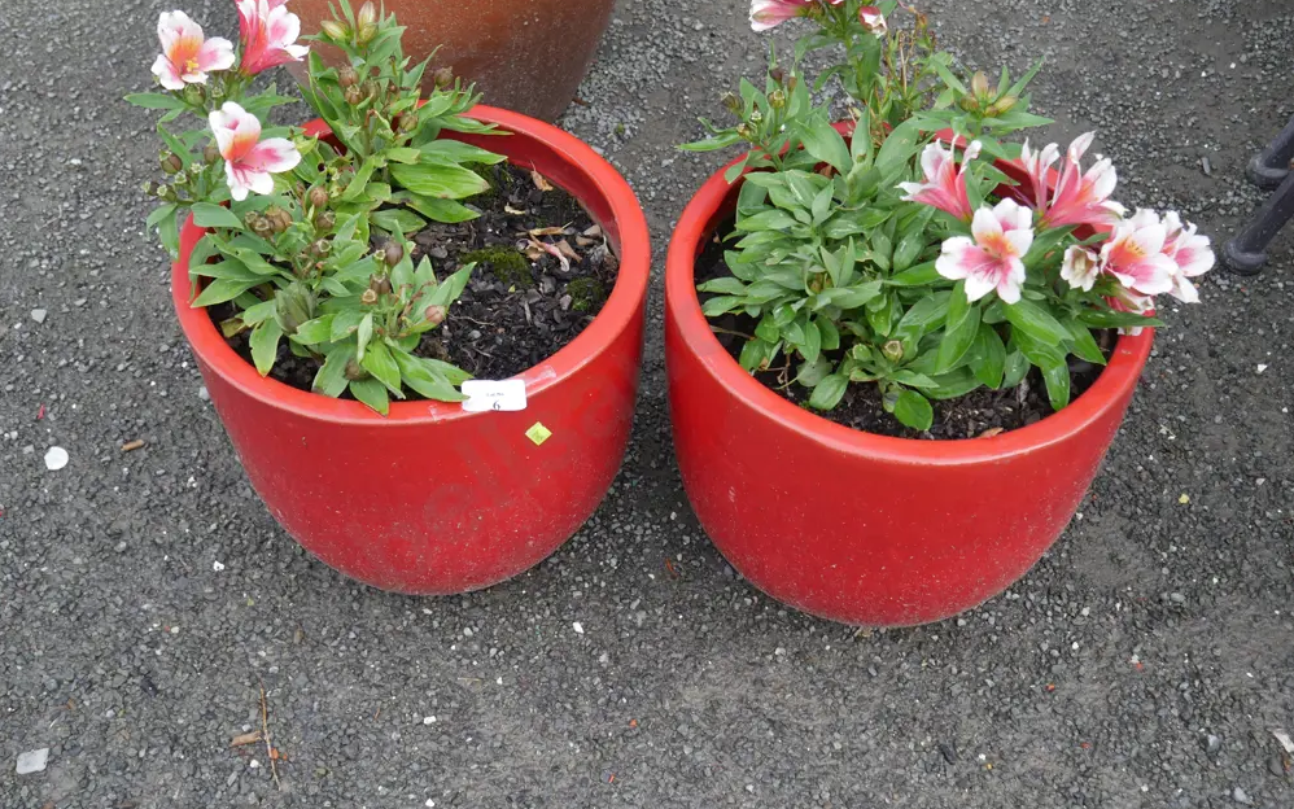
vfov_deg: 34.4
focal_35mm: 37
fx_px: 1305
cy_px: 357
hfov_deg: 52.7
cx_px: 660
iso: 200
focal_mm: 17
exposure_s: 1/160
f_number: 4.5
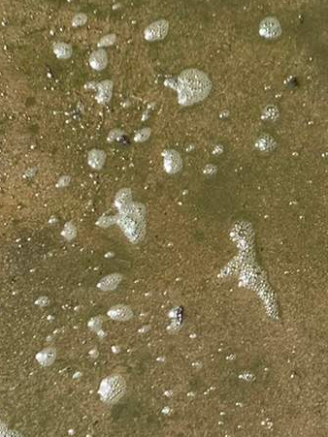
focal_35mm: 118
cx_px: 390
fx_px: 1492
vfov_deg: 16.7
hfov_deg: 12.3
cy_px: 244
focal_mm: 4.25
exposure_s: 1/2833
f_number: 1.8
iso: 25
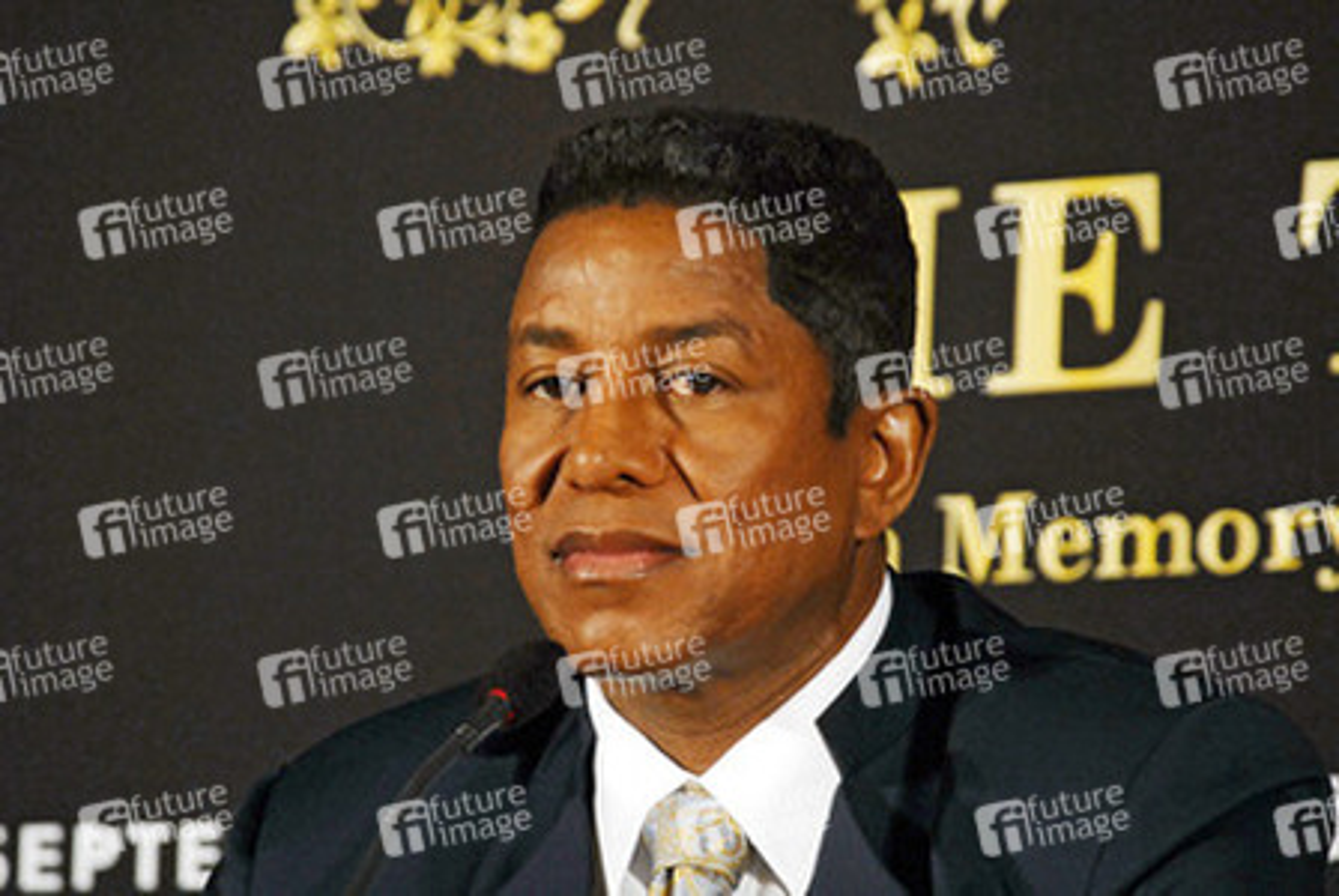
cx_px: 670
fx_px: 9497
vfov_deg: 5.4
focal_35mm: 255
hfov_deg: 8.1
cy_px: 448
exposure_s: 1/30
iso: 500
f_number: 5.3
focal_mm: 170
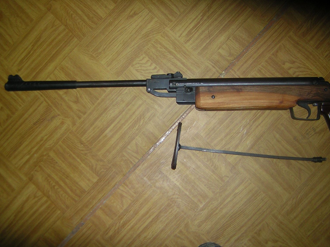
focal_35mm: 38
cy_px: 123
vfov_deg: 37.7
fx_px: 362
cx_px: 172
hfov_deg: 49.0
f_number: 2.6
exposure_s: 1/60.1
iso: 50
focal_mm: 4.7
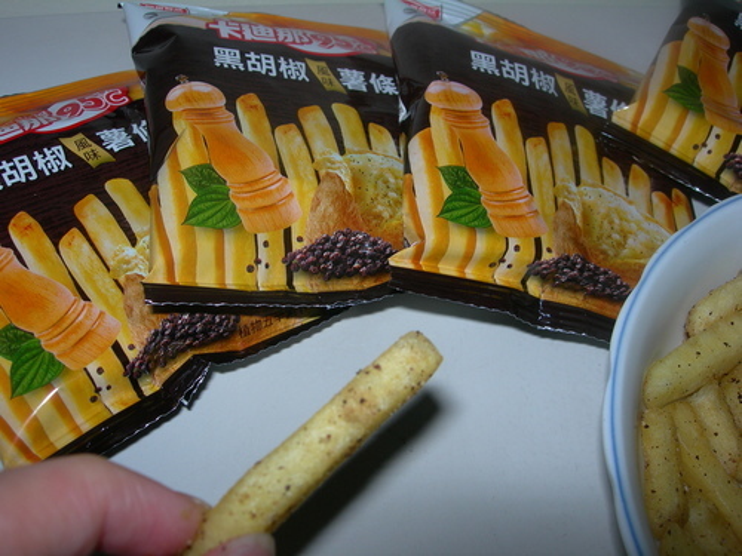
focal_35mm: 38
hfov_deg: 49.0
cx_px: 371
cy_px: 278
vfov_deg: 37.7
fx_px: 815
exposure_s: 1/60.1
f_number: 4.8
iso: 50
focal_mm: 7.8
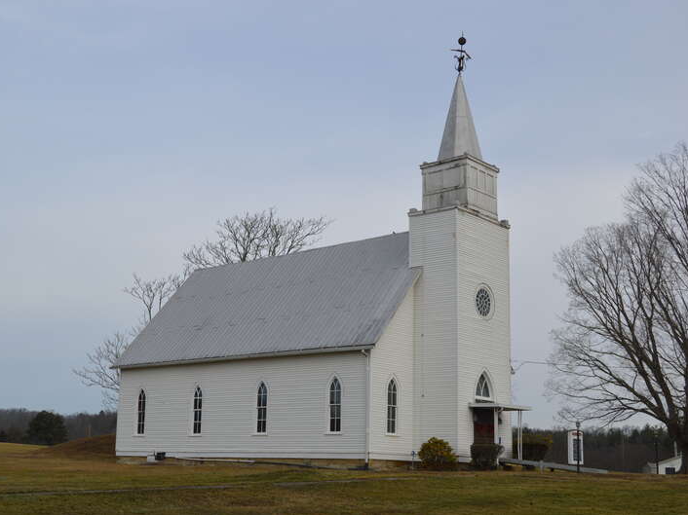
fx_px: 974
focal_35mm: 49
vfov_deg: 29.7
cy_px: 258
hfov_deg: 38.9
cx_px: 303
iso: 100
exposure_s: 1/250
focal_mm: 30
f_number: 8
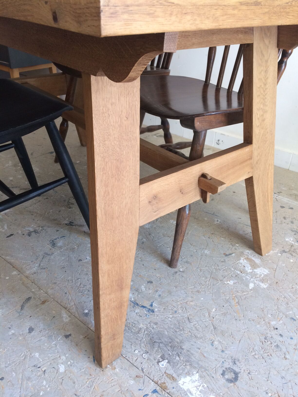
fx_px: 333
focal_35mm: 29
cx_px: 149
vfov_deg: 61.7
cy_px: 198
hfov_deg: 48.2
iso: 50
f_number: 2.2
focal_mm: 4.15
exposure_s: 1/33
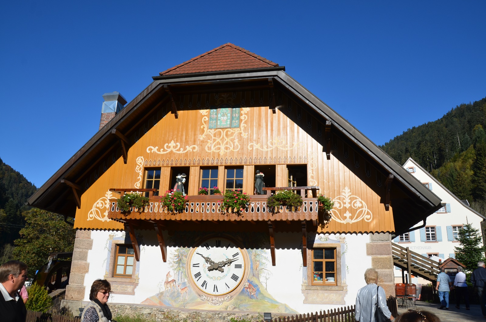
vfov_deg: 47.7
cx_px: 243
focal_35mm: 27
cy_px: 161
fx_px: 364
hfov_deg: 67.5
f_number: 9
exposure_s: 1/320
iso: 100
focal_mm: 18
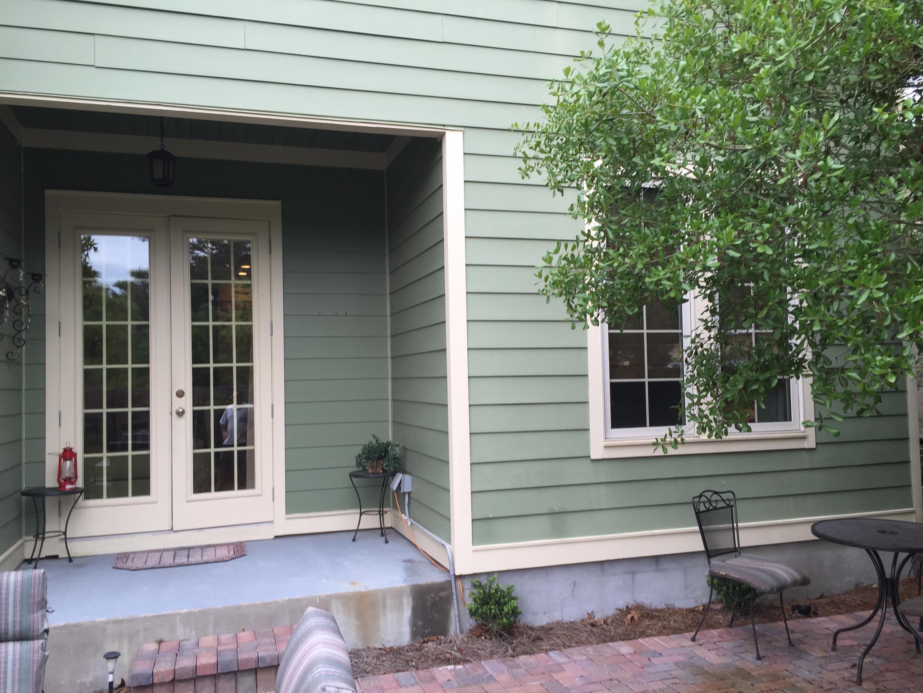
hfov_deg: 61.7
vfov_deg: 48.2
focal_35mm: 29
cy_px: 346
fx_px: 773
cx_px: 462
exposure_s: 1/160
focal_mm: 4.15
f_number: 2.2
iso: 32
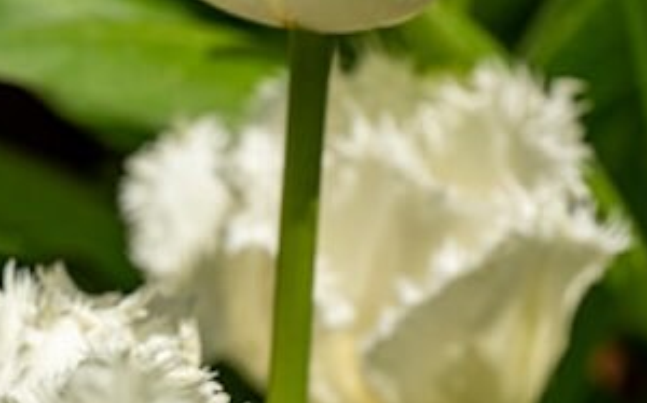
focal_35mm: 316
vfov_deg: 4.1
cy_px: -25
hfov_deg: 6.7
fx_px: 5568
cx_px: 352
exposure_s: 1/1000
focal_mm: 118
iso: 250
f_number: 8
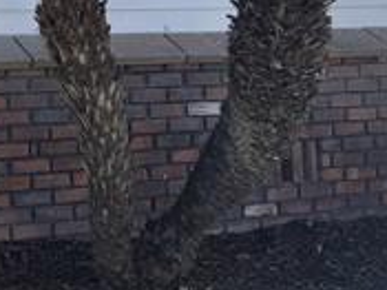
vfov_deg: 15.4
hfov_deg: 17.8
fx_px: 983
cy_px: -148
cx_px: -314
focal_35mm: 88
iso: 100
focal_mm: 6.76
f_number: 1.78
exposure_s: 1/3425
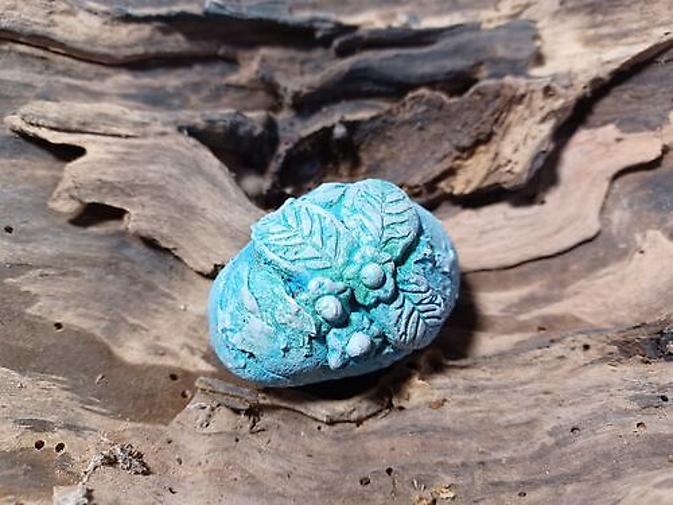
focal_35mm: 25
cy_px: 252
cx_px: 336
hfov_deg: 69.4
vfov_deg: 54.9
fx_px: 486
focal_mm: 4.6
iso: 320
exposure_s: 1/33.3
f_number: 1.8
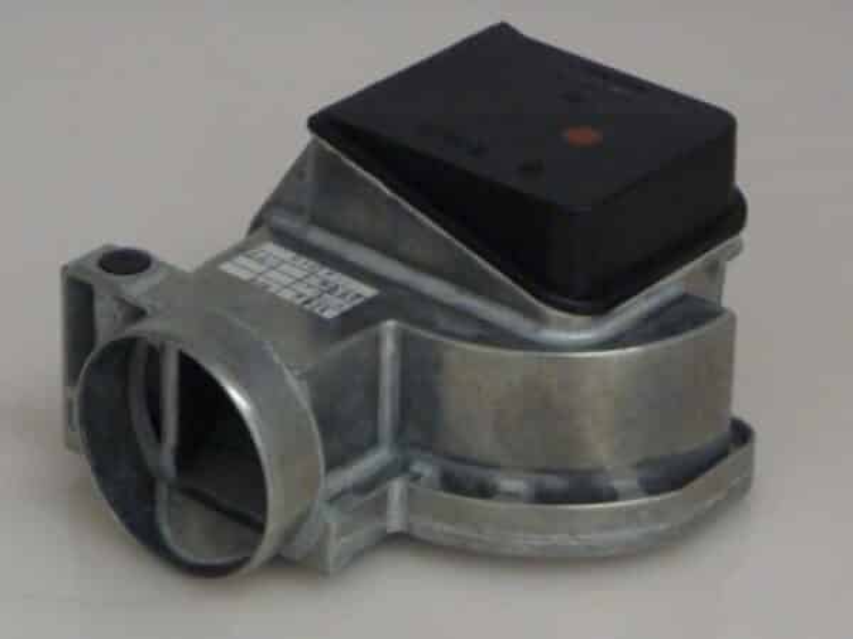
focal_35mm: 141
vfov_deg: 10.5
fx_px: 3474
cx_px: 426
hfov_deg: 14.0
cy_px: 320
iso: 400
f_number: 4.7
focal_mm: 14.2
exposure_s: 1/8
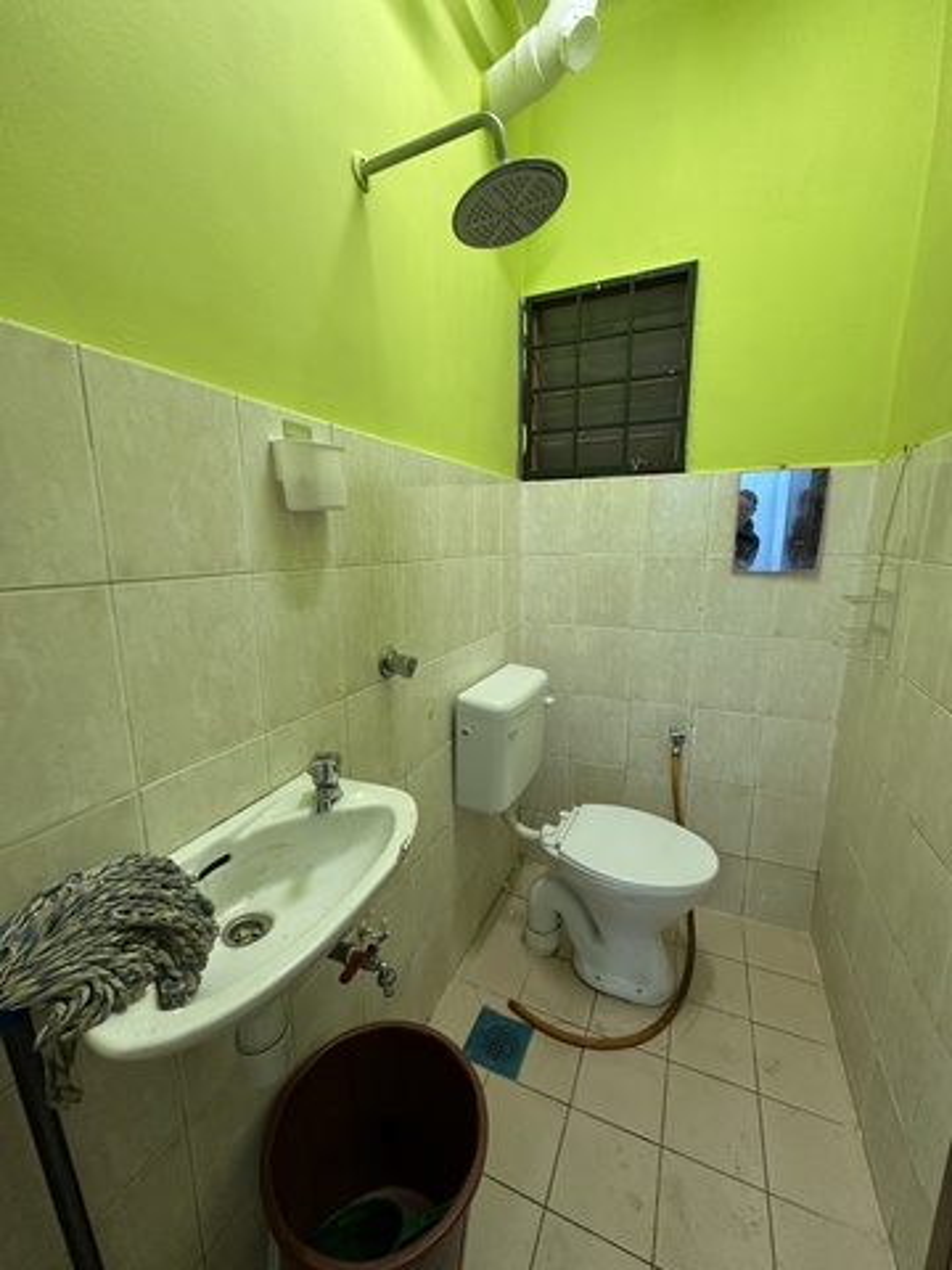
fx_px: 513
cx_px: 476
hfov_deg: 85.7
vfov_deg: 102.1
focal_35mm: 14
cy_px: 635
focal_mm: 2.22
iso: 200
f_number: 2.2
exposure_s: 1/50
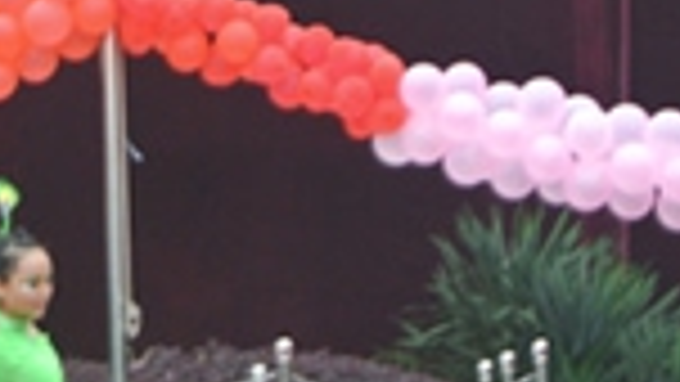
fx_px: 5086
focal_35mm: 282
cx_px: 27
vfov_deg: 4.3
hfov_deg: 7.6
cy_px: 153
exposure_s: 1/160
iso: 200
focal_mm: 30
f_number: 5.6
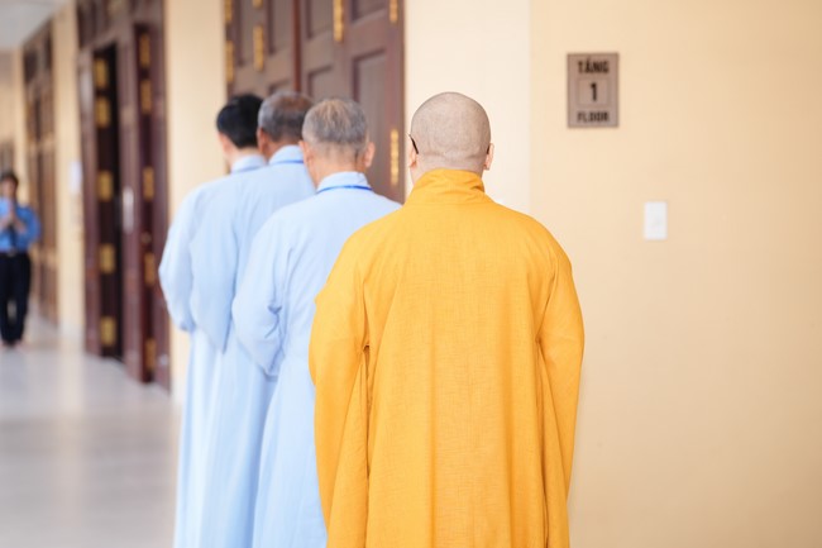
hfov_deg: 25.7
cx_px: 411
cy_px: 274
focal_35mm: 79
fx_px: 1803
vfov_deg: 17.3
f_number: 2.5
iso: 160
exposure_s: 1/160
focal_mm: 79
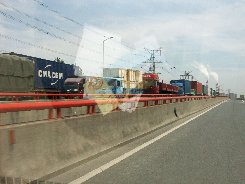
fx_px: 318
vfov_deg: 32.2
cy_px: 92
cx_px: 122
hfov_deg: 42.1
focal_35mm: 45
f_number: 8
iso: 64
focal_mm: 11.57
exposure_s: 1/320
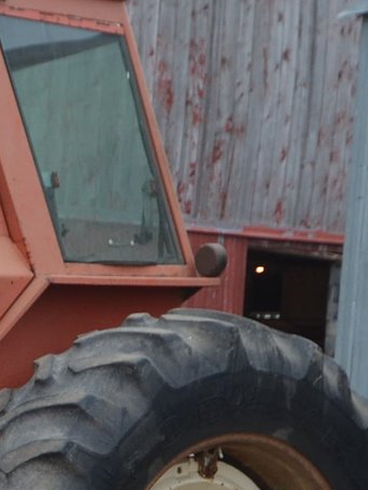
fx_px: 1470
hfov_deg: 12.8
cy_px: 444
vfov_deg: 18.6
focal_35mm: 104
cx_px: -313
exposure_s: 1/80
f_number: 4.5
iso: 400
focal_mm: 19
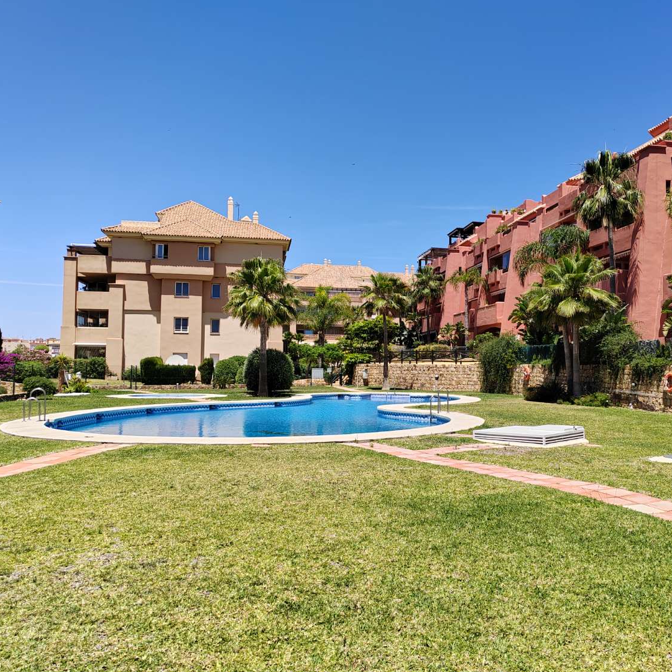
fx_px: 703
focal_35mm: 32
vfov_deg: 51.1
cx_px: 420
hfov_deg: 50.6
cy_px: 336
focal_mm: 5.52
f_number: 1.9
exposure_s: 1/1600
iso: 100
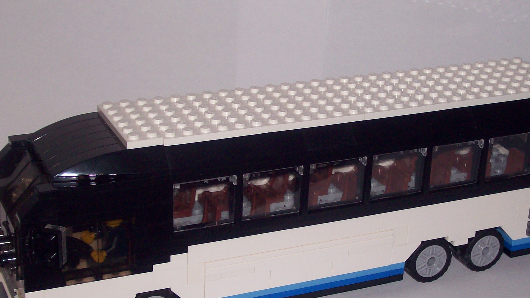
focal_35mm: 77
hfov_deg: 27.5
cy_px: 155
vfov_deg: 15.7
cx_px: 264
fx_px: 1082
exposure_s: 1/83.6
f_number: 3.4
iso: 80
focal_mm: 9.4
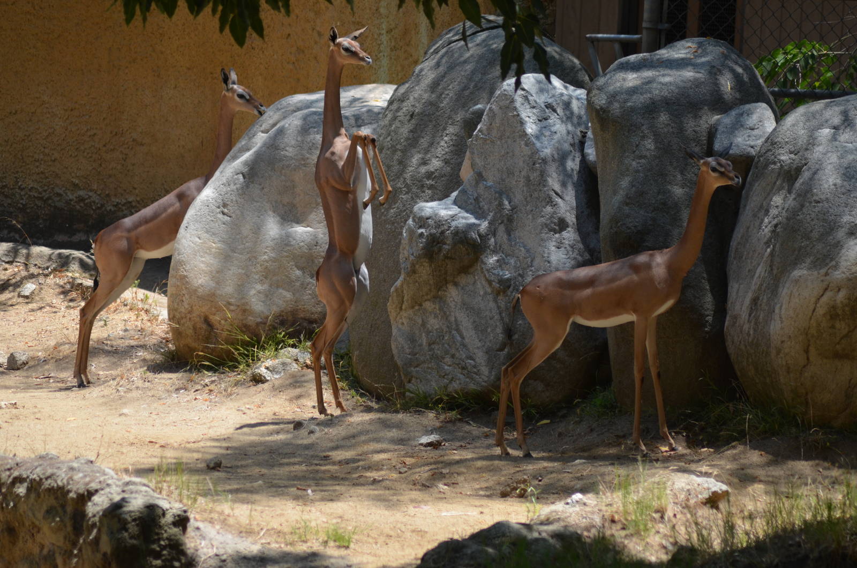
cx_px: 428
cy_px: 284
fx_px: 6415
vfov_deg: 5.1
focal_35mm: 270
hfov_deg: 7.6
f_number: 4.8
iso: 400
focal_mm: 180
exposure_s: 1/1600
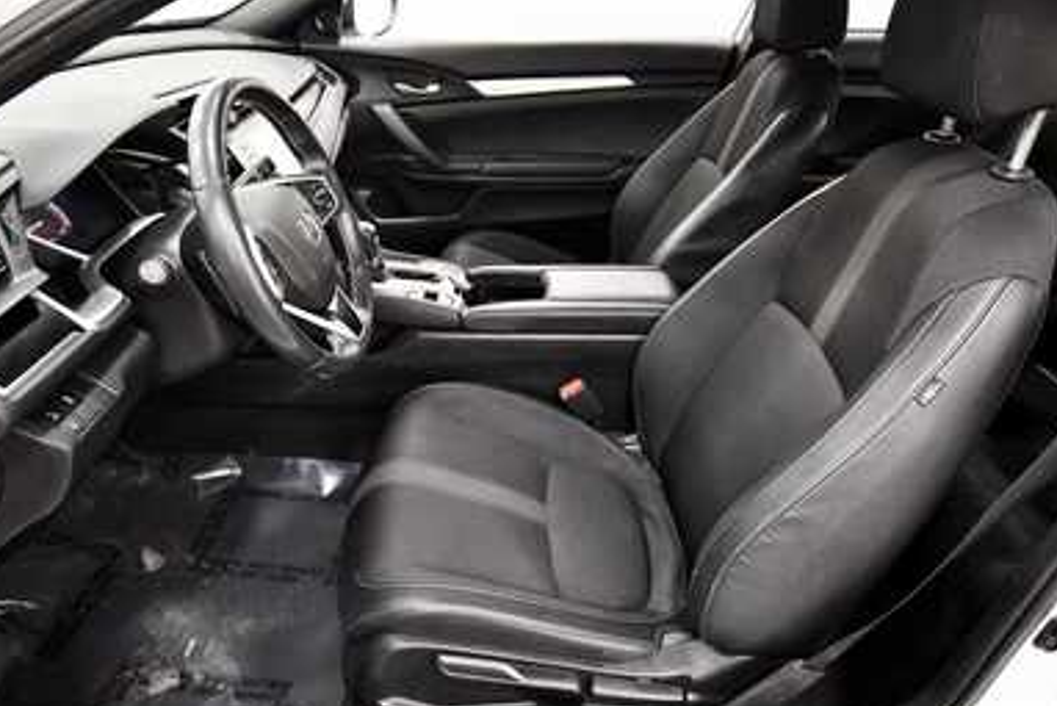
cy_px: 361
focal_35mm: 22
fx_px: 646
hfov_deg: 78.5
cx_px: 515
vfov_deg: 57.3
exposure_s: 1/60
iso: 3600
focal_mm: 14
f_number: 5
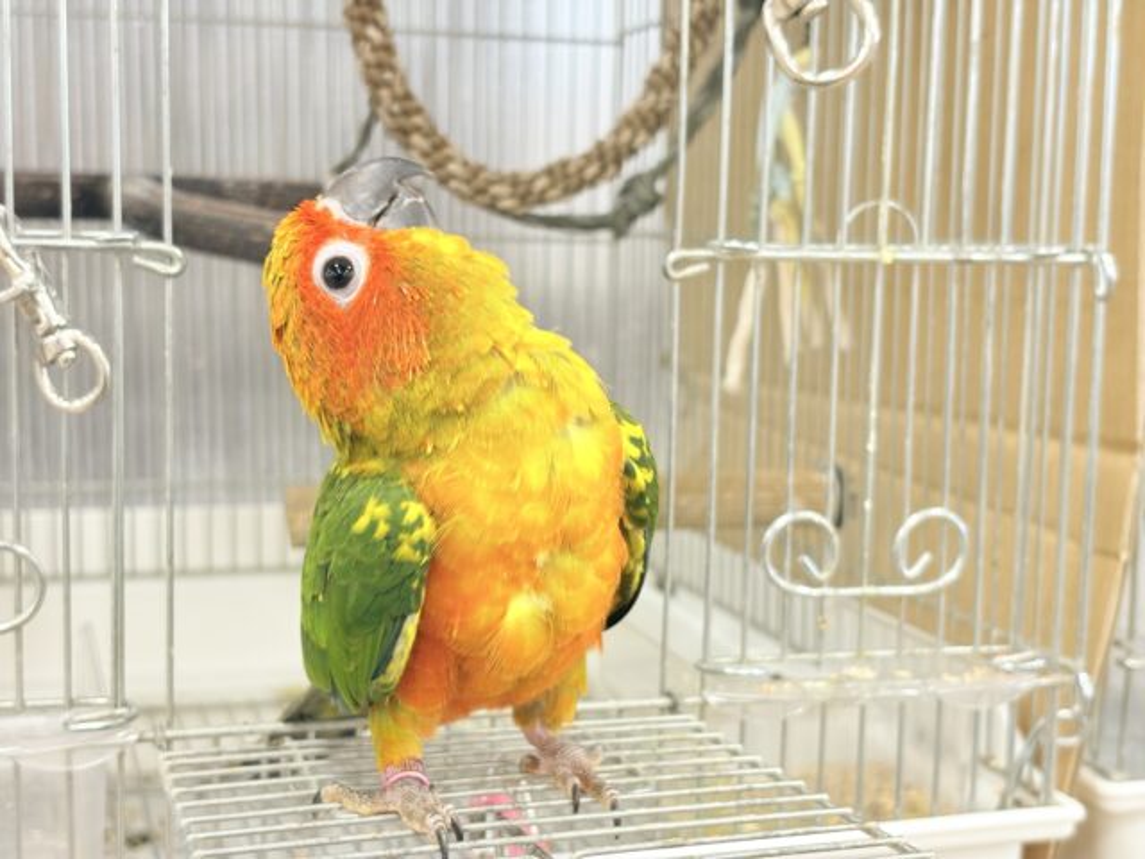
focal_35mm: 52
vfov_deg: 28.0
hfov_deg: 36.8
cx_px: 572
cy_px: 430
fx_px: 1720
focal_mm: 5.96
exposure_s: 1/50
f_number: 1.6
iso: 125
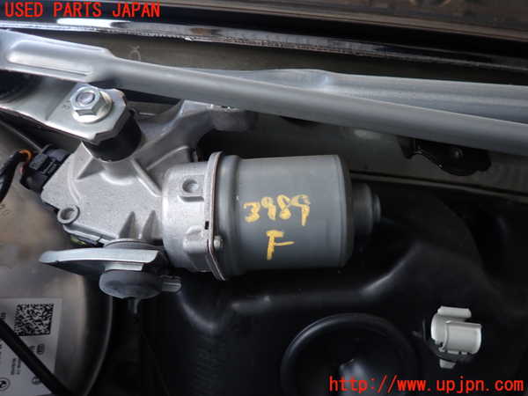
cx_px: 264
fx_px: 381
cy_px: 198
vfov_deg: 54.9
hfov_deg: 69.4
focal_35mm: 25
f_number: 2
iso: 125
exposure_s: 1/60
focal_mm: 4.5
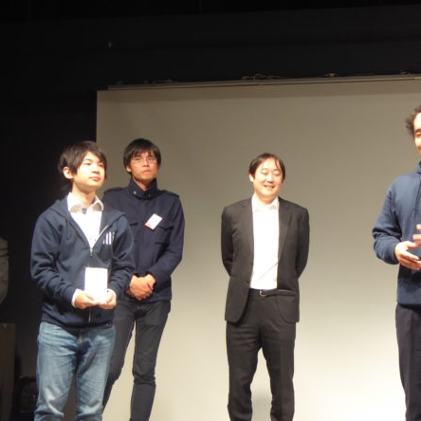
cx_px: 286
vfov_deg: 19.7
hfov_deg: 19.7
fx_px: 1211
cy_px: 220
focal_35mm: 88
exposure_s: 1/13
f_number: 4.4
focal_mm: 11.7
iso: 400
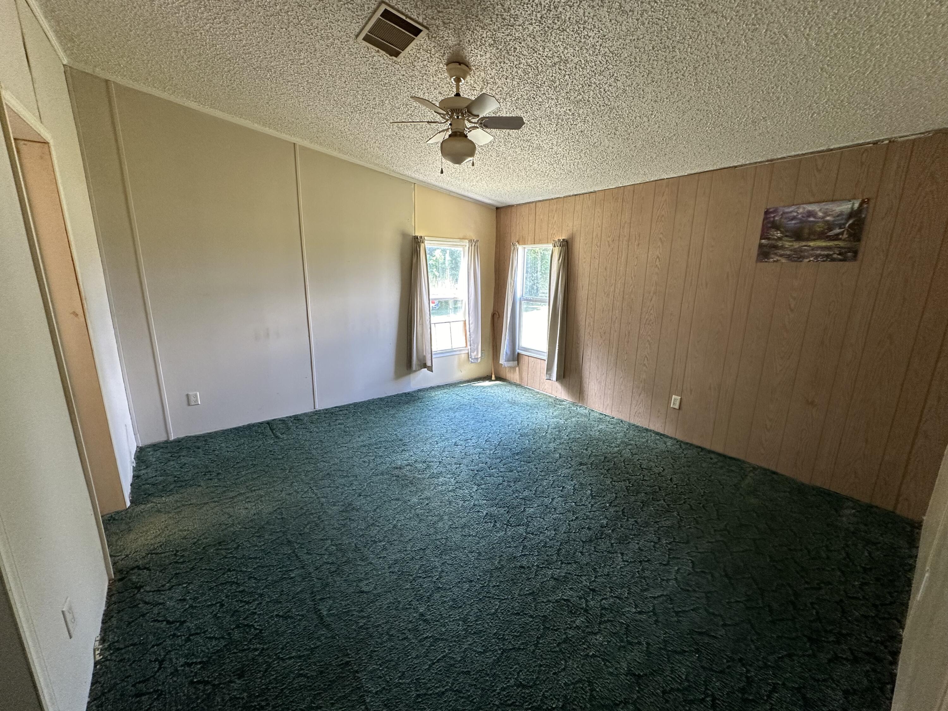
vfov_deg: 85.7
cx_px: 474
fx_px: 383
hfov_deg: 102.1
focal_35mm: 14
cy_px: 356
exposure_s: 1/99
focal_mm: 2.22
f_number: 2.2
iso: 200
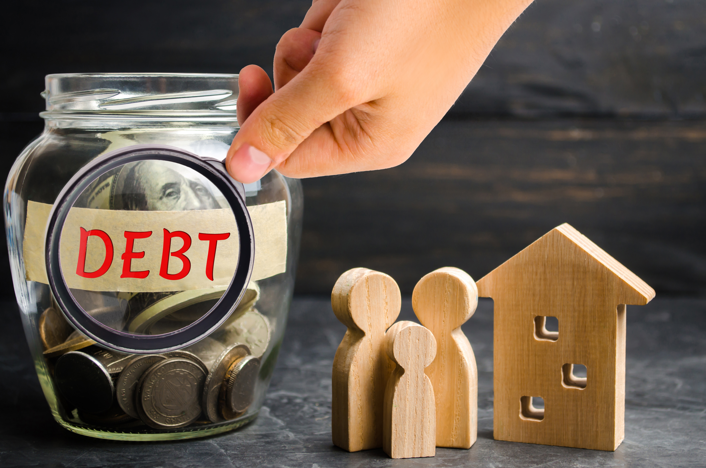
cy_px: 234
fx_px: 1321
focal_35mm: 68
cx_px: 353
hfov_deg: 29.9
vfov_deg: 20.1
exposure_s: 1/100
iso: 100
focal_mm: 45
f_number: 5.3
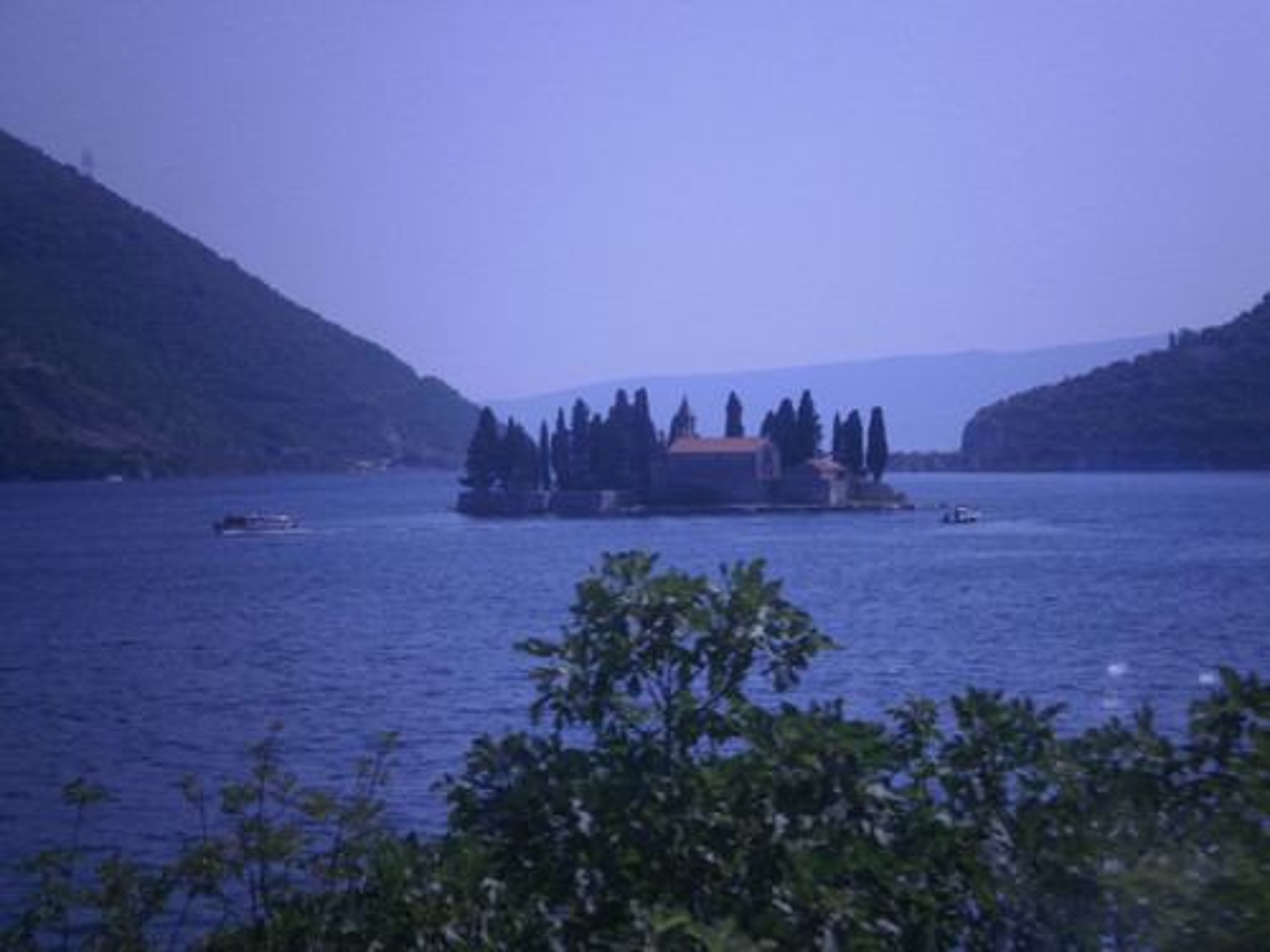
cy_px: 476
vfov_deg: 16.4
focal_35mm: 90
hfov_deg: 21.8
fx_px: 3302
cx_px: 635
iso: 100
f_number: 5.5
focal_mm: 15.91
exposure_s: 1/500
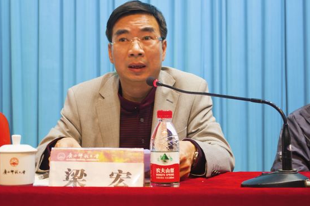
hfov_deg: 31.0
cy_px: 101
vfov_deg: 20.9
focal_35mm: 65
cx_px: 143
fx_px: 559
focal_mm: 40
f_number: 5.3
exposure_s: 1/10
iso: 500
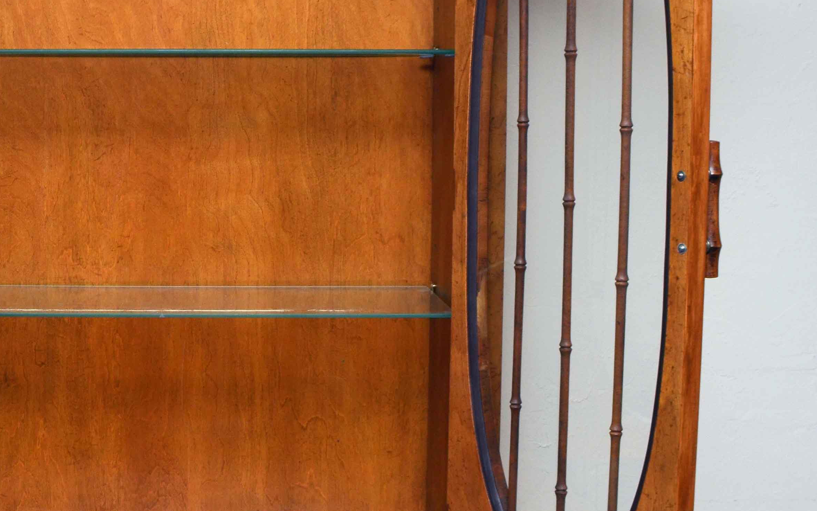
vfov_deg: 7.5
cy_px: 205
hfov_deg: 11.9
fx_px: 3898
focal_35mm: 175
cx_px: 174
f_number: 5.6
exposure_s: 1/200
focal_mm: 55
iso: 160
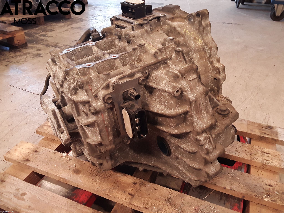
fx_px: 230
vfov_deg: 49.7
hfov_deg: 63.4
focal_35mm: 28
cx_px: 142
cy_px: 106
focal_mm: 2.91
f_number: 1.9
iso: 100
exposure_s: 1/50
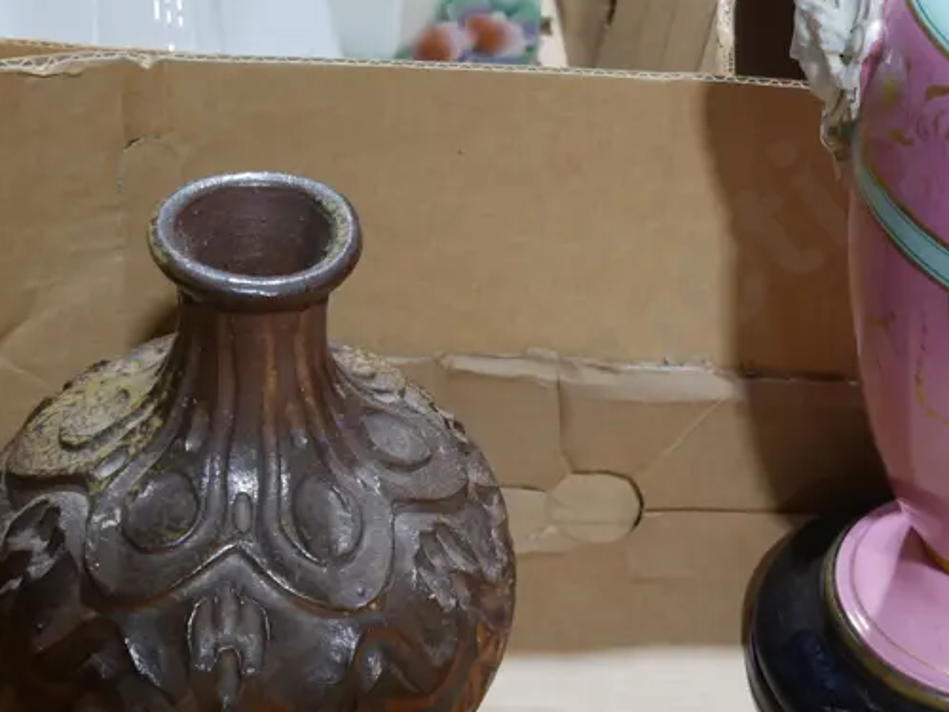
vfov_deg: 18.0
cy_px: 331
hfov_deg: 23.7
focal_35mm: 82
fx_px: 2248
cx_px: 655
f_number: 4.4
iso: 400
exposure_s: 1/60
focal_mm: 20
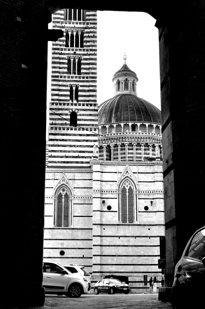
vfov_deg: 33.5
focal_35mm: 60
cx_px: 102
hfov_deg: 22.5
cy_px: 154
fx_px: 515
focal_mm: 40
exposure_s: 1/250
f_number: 9
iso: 100
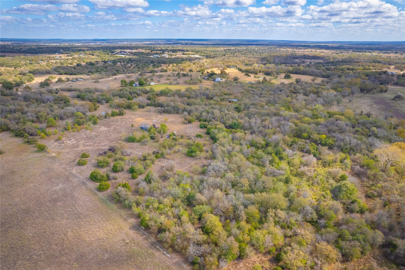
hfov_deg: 78.6
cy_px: 135
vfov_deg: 57.2
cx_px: 202
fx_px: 247
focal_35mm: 22
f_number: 2.8
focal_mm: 8.38
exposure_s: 1/1500
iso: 200
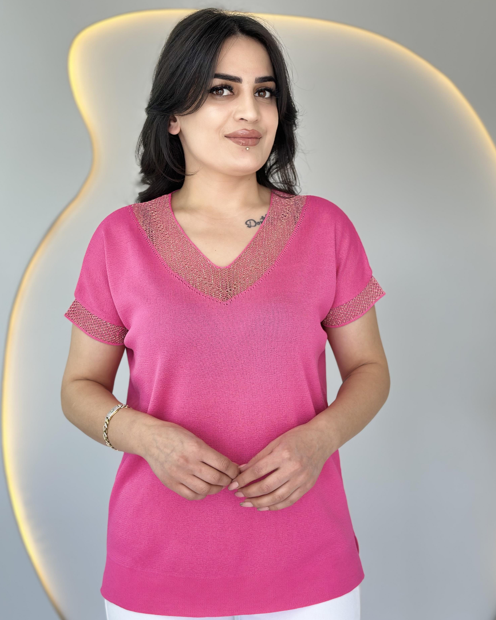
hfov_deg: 29.7
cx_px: 251
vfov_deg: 36.7
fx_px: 936
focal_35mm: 51
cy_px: 298
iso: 64
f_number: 1.78
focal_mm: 6.86
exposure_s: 1/107
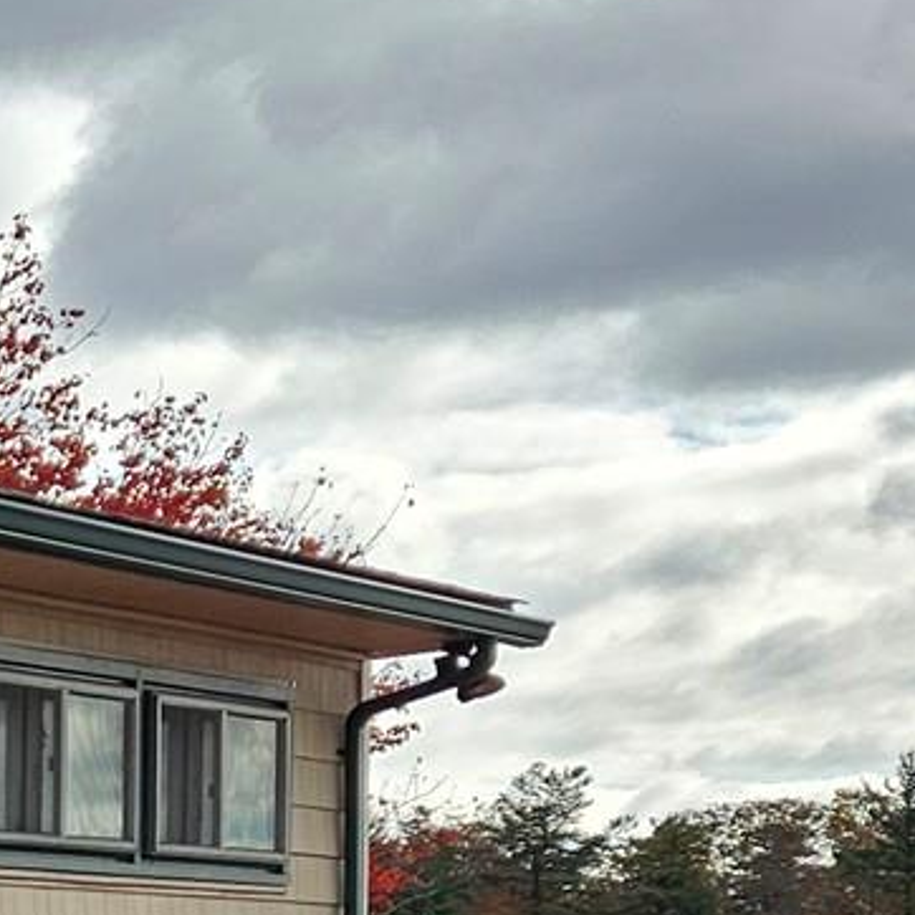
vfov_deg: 14.5
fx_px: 3439
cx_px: -1079
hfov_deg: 12.7
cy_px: 1175
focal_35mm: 115
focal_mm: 5.4
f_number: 1.8
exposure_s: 1/1453
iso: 32
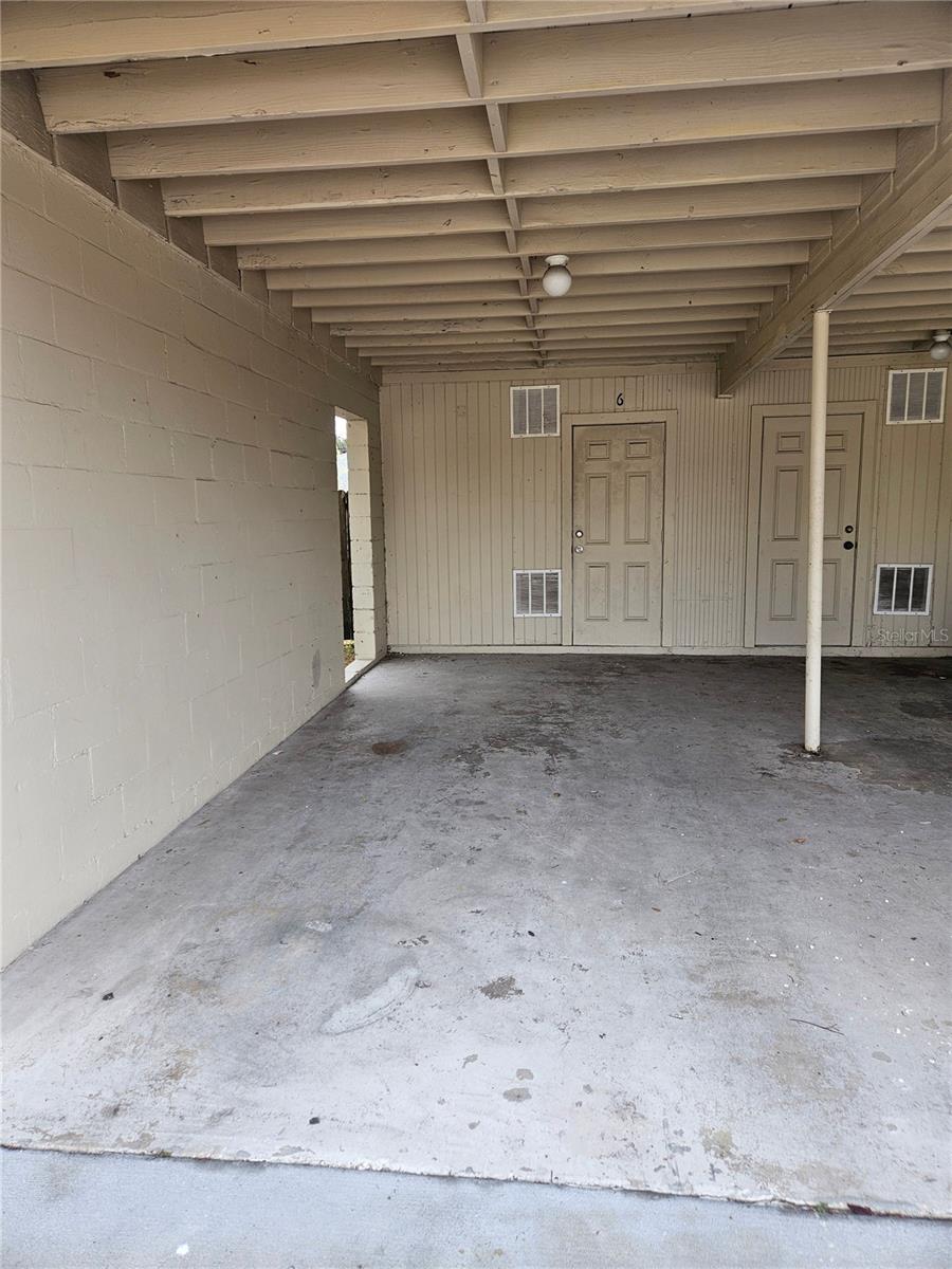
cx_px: 476
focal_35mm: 23
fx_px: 843
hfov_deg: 58.9
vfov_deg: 73.9
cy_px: 634
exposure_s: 1/160
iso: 25
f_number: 1.8
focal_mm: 5.4
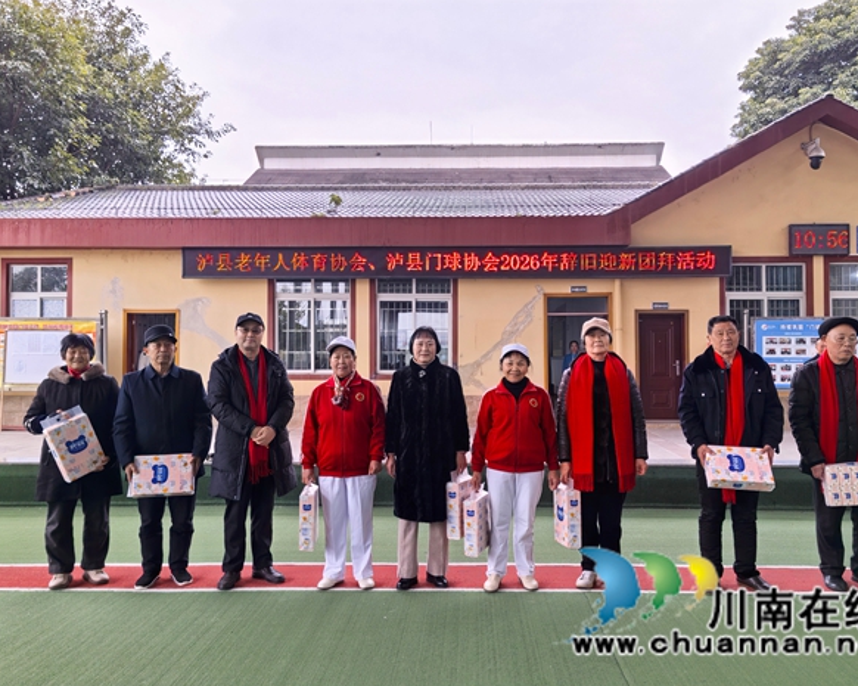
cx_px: 450
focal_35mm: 29
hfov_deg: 60.4
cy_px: 342
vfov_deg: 49.9
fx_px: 736
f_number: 1.9
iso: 50
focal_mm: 5.52
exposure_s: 1/310
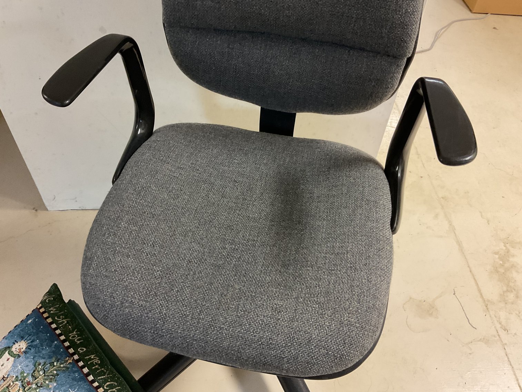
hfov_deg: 61.7
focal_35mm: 29
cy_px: 196
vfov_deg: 48.2
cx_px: 261
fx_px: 437
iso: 200
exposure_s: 1/40
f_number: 1.8
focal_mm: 3
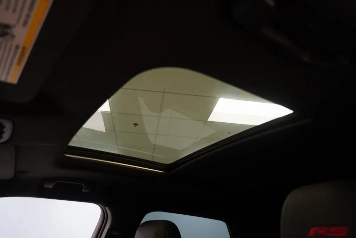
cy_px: 119
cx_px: 178
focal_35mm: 27
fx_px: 267
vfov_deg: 47.9
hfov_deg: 67.4
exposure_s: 1/30
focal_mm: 18
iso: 2500
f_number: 3.5
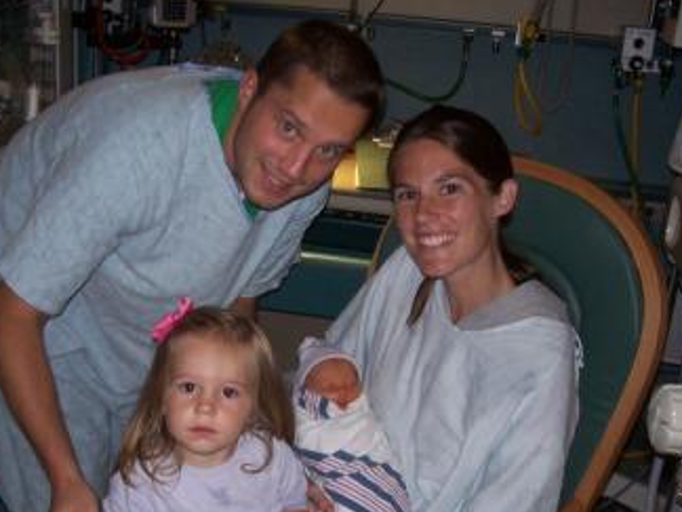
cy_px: 314
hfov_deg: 40.4
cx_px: 305
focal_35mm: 47
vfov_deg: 30.8
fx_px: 926
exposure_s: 1/60
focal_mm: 5.6
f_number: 2.7
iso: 80
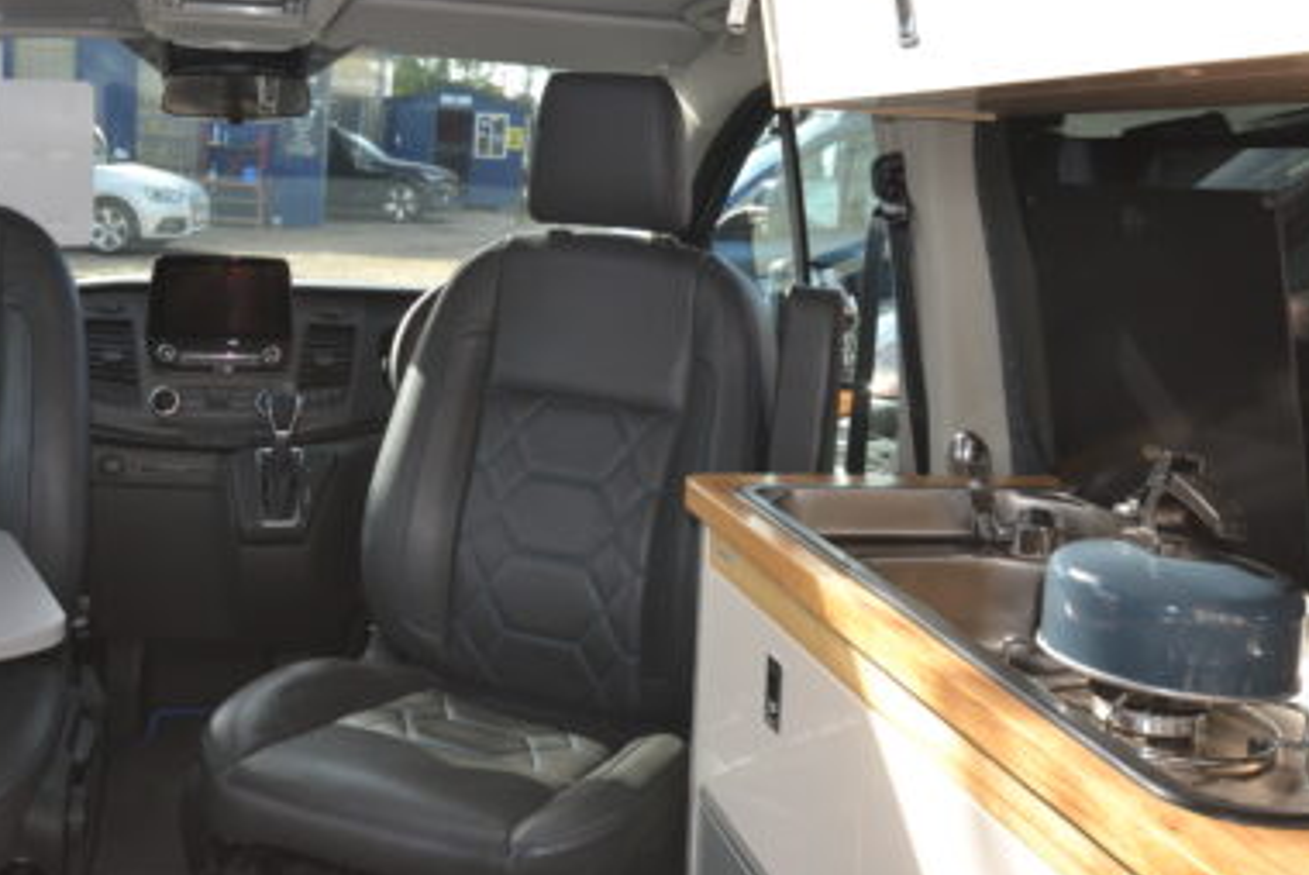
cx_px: 474
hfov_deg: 45.1
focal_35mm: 43
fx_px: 1559
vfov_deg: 30.9
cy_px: 241
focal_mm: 17
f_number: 5.3
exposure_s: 1/125
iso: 110
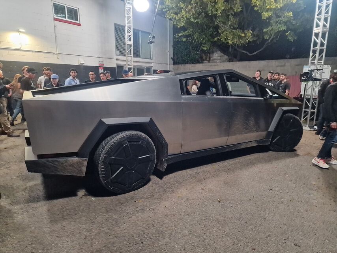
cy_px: 126
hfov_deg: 73.9
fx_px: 224
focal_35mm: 23
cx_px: 168
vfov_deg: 58.9
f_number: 1.8
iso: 640
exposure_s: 1/120
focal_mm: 6.4
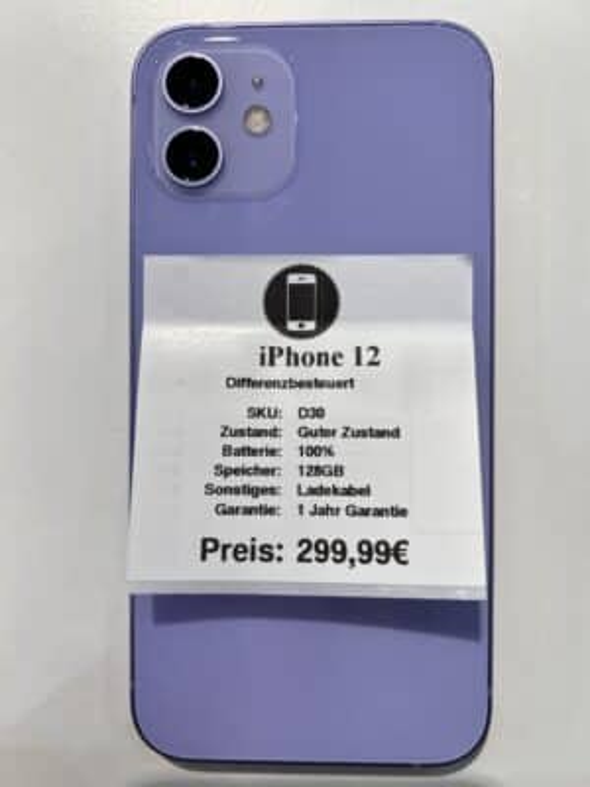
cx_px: 295
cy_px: 394
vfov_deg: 67.3
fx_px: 591
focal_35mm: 26
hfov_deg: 53.1
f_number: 1.5
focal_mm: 5.7
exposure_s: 1/100
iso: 32
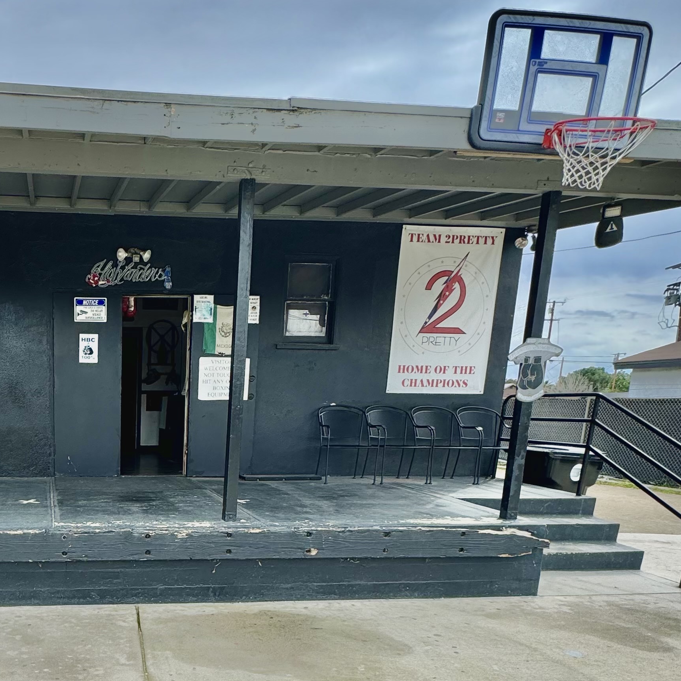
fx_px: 645
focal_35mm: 29
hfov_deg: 50.7
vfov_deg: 52.2
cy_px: 540
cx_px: 97
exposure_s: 1/605
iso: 40
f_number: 2.2
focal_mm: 2.22
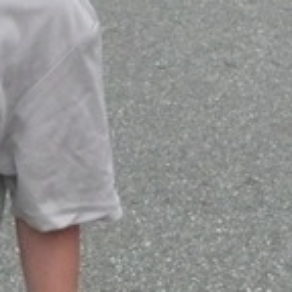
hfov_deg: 6.5
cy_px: 127
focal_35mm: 265
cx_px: -100
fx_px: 2529
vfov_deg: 6.6
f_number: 4.5
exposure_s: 1/125
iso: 500
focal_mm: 11
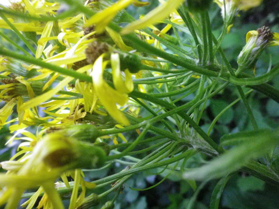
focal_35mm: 35
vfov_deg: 40.7
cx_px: 140
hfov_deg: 52.6
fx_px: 282
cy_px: 104
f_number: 3.9
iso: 1250
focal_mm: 6.36
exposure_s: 1/100
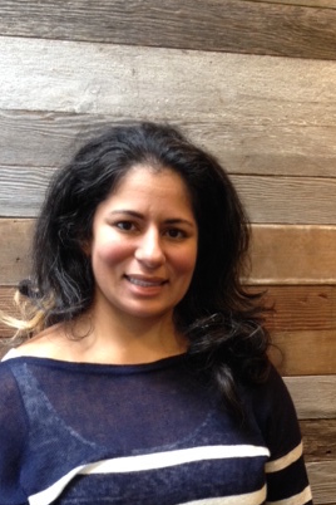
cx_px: 241
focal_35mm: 58
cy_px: 379
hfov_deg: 23.2
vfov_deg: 33.8
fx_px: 812
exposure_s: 1/20
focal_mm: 4.28
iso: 160
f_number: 2.4
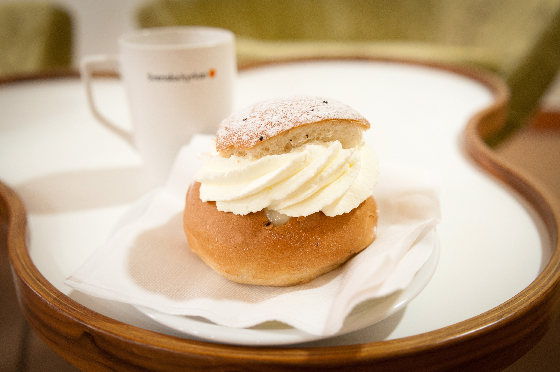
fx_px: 606
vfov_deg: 34.1
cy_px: 186
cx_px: 280
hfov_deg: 49.6
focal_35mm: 39
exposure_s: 1/6
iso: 200
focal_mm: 26
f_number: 2.8
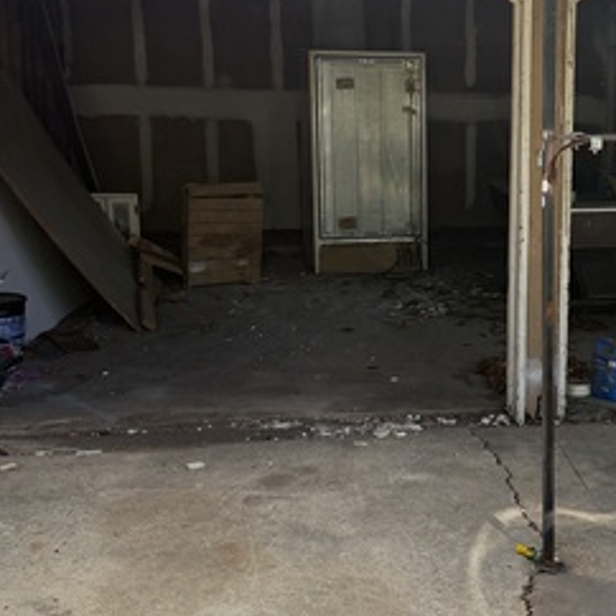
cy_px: 290
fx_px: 1127
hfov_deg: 29.7
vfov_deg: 30.6
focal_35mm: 56
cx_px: 517
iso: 100
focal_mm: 6.76
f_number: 1.78
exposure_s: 1/2000
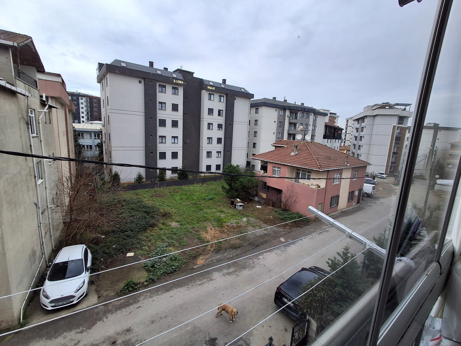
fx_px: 213
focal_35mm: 16
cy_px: 173
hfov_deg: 94.5
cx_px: 230
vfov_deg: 78.1
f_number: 2.2
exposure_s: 1/247
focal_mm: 1.64
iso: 40
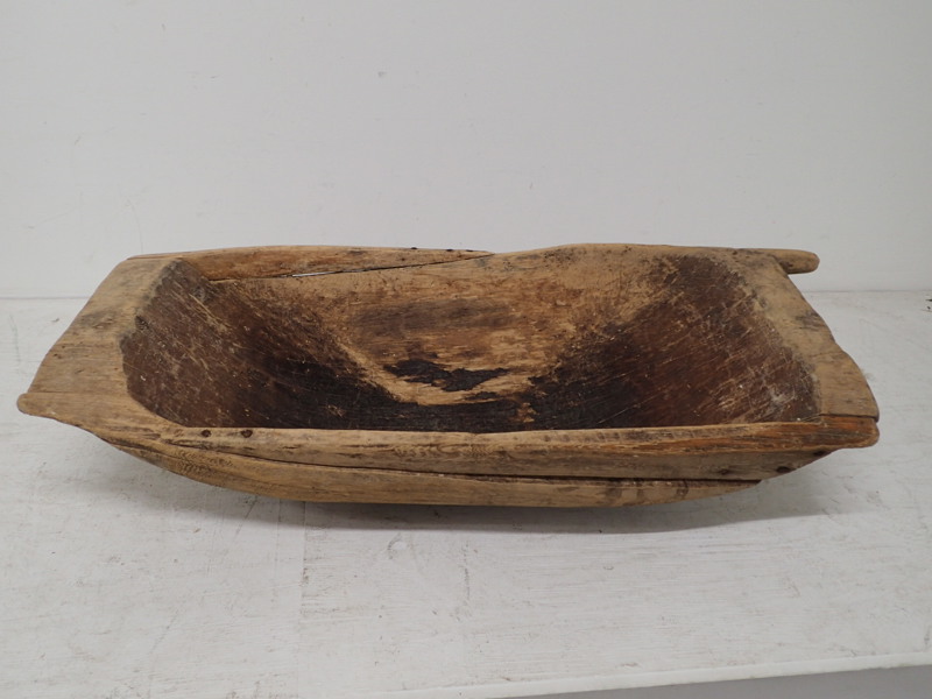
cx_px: 466
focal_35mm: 30
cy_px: 350
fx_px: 808
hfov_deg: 60.0
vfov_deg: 46.8
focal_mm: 5.5
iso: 125
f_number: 2.3
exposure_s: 1/60
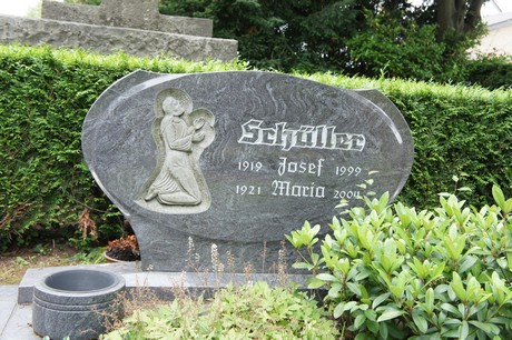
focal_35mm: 44
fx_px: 618
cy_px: 170
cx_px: 256
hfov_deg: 45.0
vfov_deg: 30.8
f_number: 4.5
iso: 500
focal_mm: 29
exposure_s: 1/160
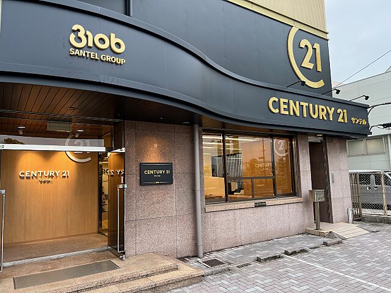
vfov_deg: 53.1
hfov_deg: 67.3
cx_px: 196
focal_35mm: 26
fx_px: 294
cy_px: 146
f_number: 1.5
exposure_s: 1/131
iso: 50
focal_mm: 5.7
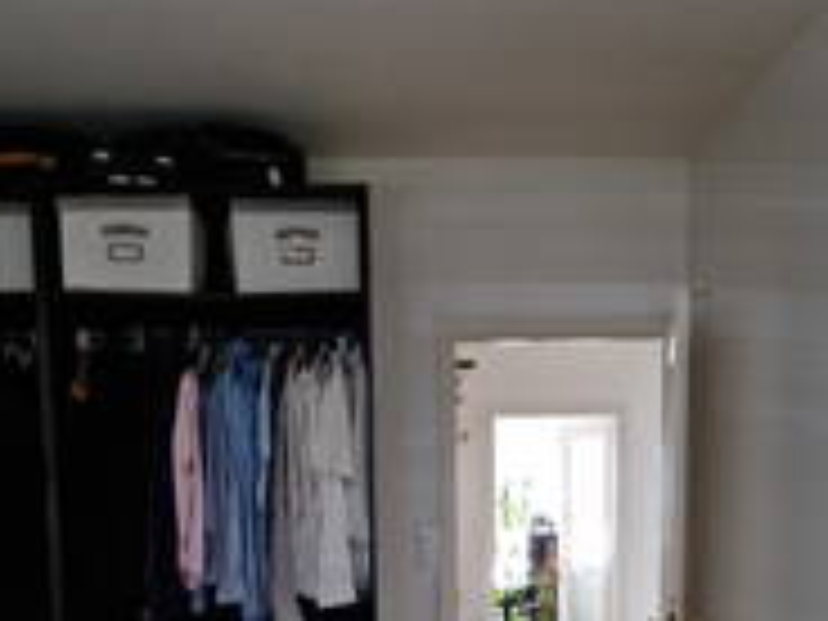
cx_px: 378
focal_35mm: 45
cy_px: 585
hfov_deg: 42.0
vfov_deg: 30.4
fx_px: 1076
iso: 640
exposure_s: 1/25
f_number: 1.8
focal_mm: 5.4
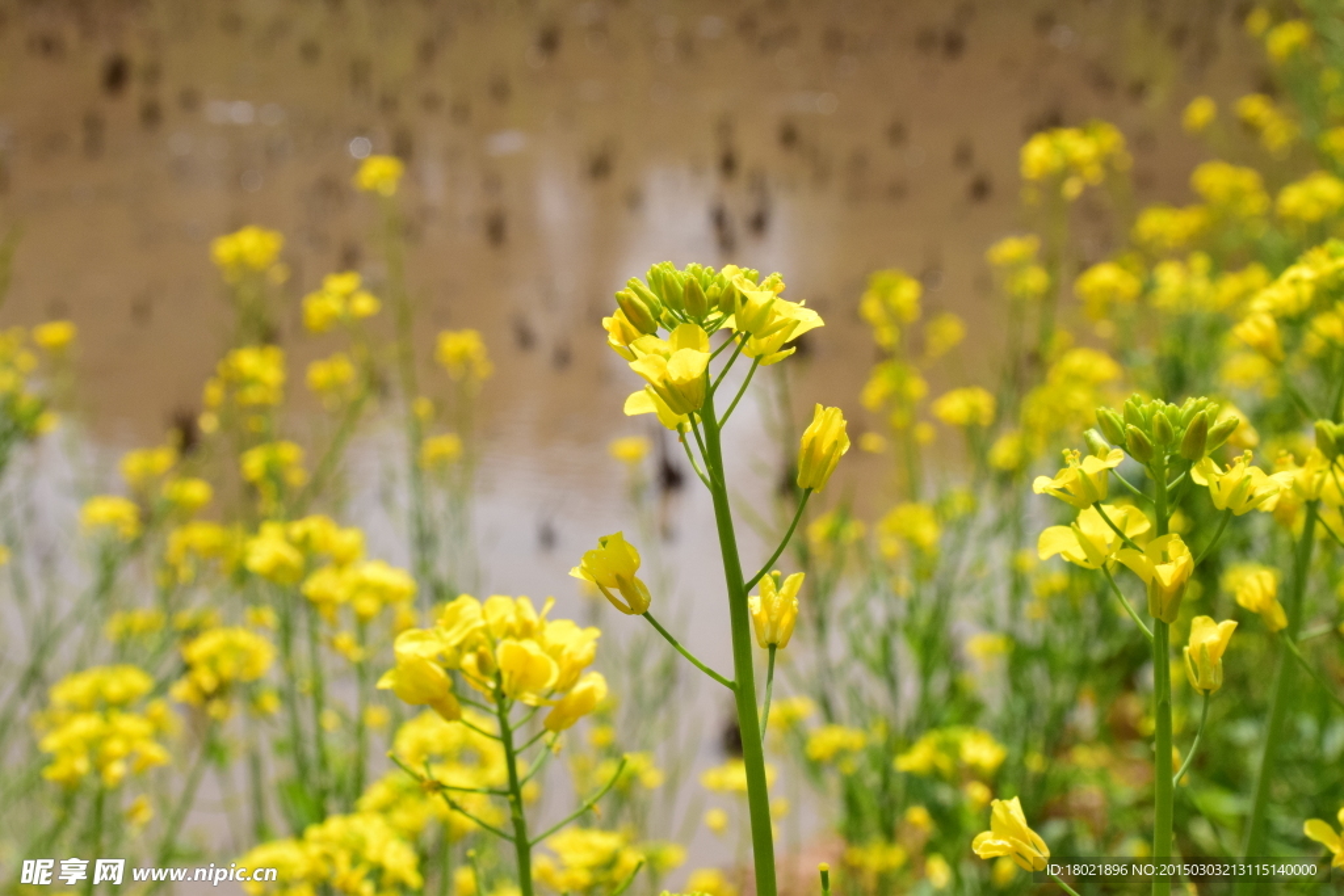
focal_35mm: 72
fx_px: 2688
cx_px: 672
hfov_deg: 28.1
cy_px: 448
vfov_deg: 18.9
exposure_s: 1/1000
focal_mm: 48
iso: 1000
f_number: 16
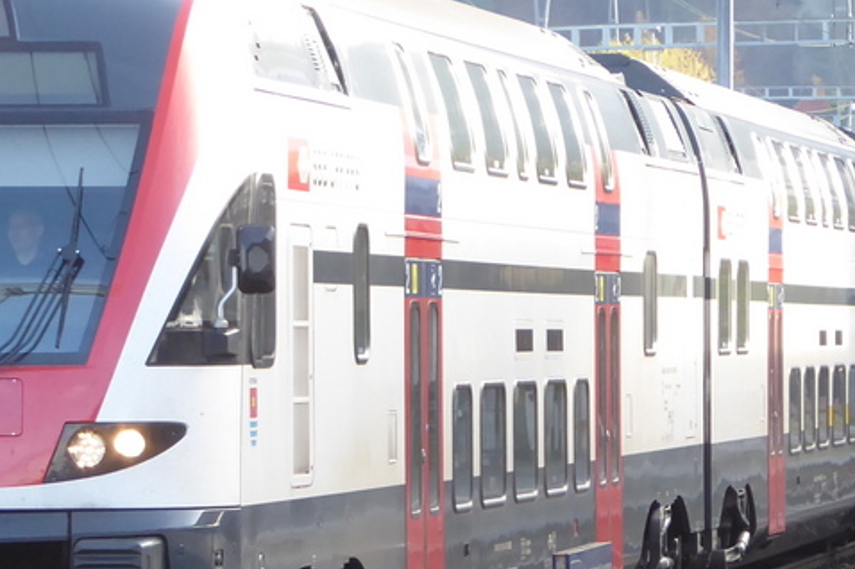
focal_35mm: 392
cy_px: 417
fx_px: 9303
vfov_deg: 3.5
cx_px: 318
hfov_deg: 5.3
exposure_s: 1/60
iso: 250
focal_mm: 24.2
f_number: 5.3
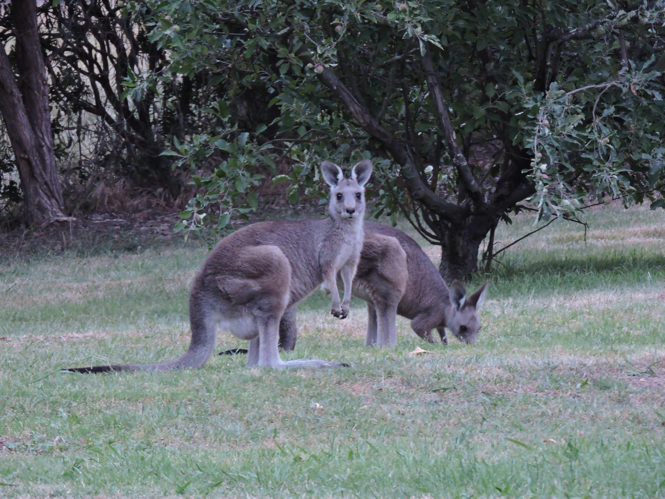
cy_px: 250
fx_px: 7684
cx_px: 332
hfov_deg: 5.0
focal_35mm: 400
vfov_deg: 3.7
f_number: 5.6
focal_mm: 71.7
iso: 800
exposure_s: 1/4
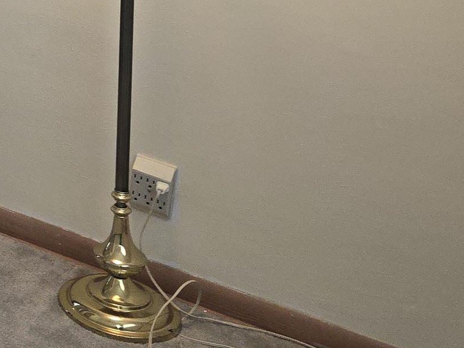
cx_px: -392
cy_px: -206
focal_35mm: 88
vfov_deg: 15.2
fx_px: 1179
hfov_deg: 17.6
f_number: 1.7
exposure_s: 1/40
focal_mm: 6.3
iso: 100
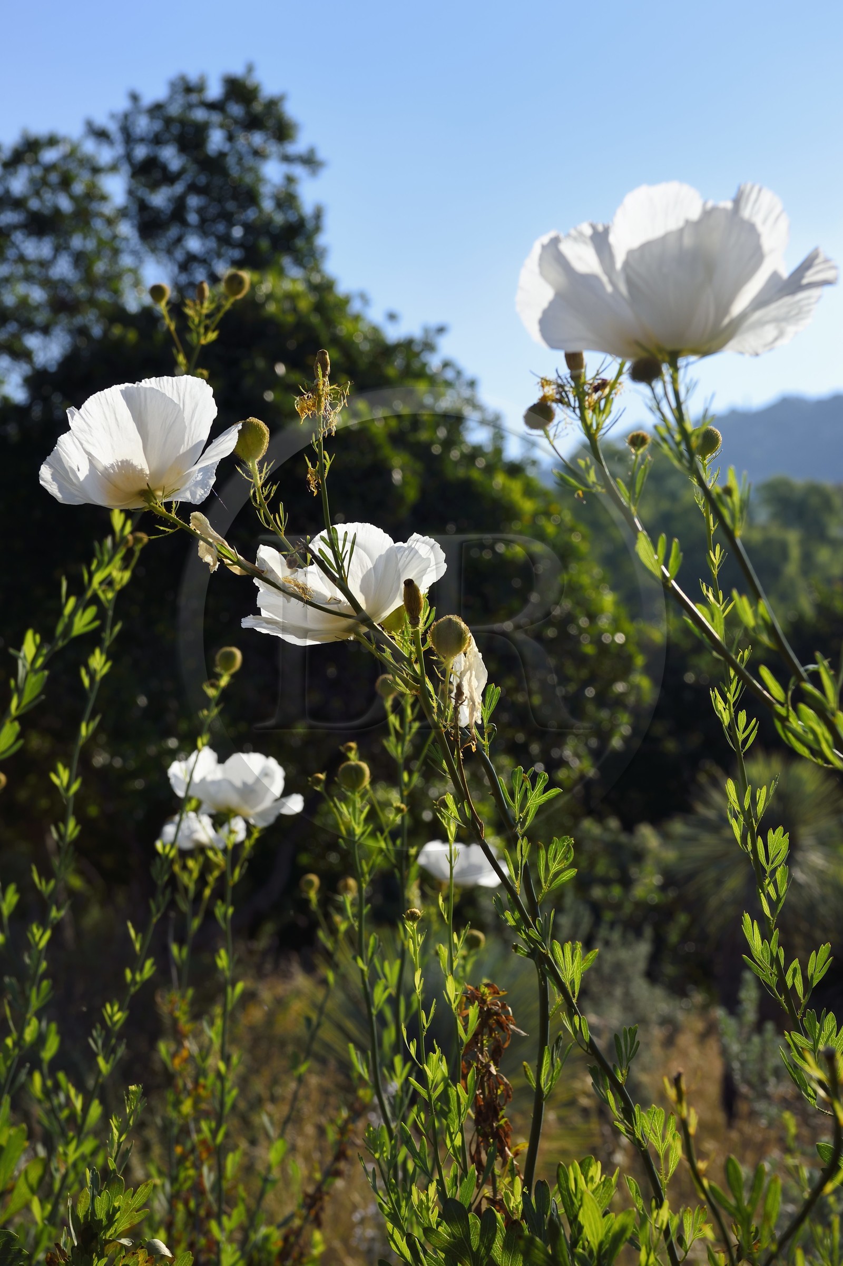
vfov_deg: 28.9
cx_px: 422
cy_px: 633
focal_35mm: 70
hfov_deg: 19.4
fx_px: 2461
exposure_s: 1/400
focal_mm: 70
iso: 200
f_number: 10
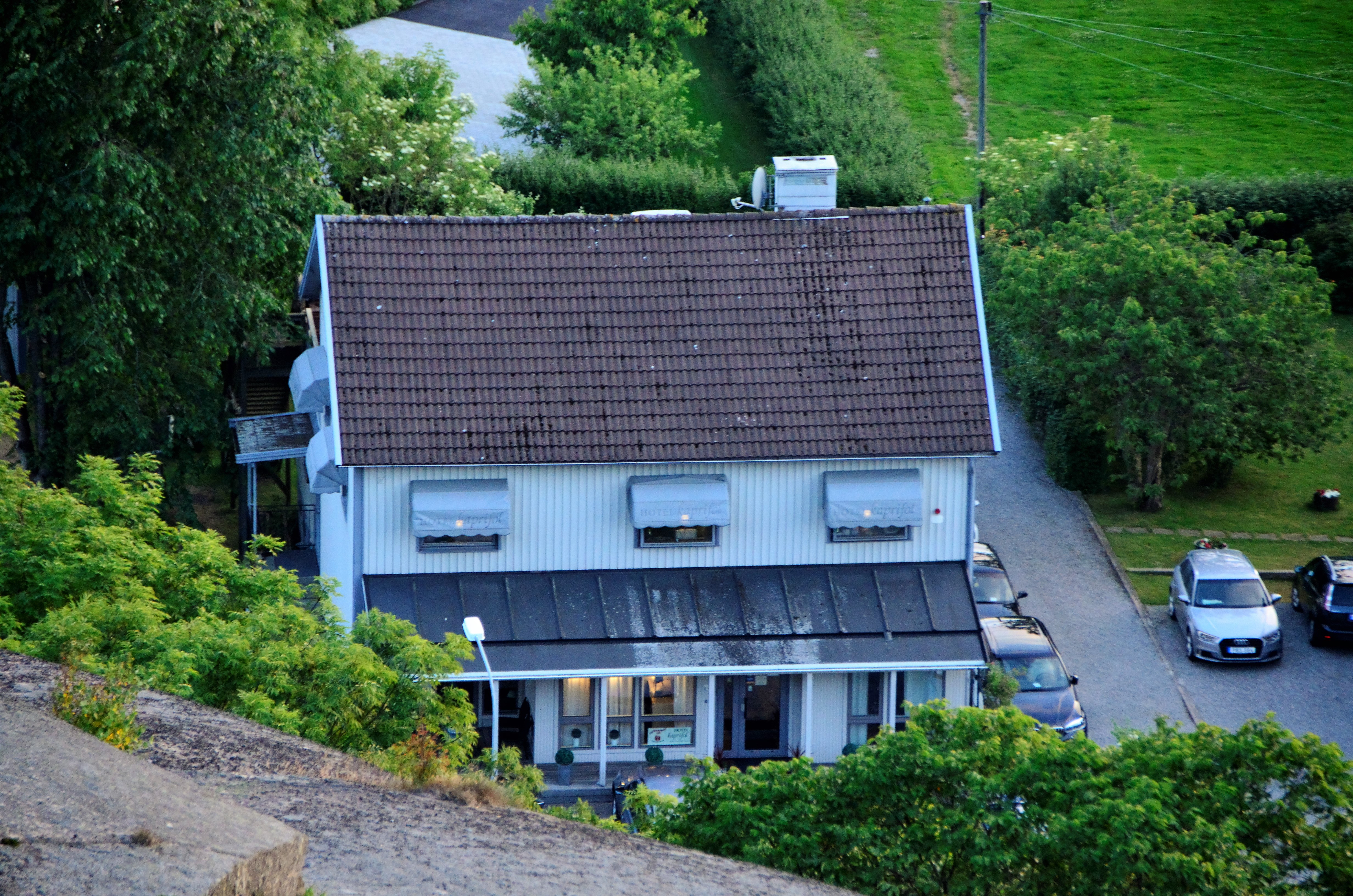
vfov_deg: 5.4
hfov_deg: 8.1
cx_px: 676
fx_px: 9564
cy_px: 448
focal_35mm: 255
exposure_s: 1/125
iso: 2500
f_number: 6
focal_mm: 170
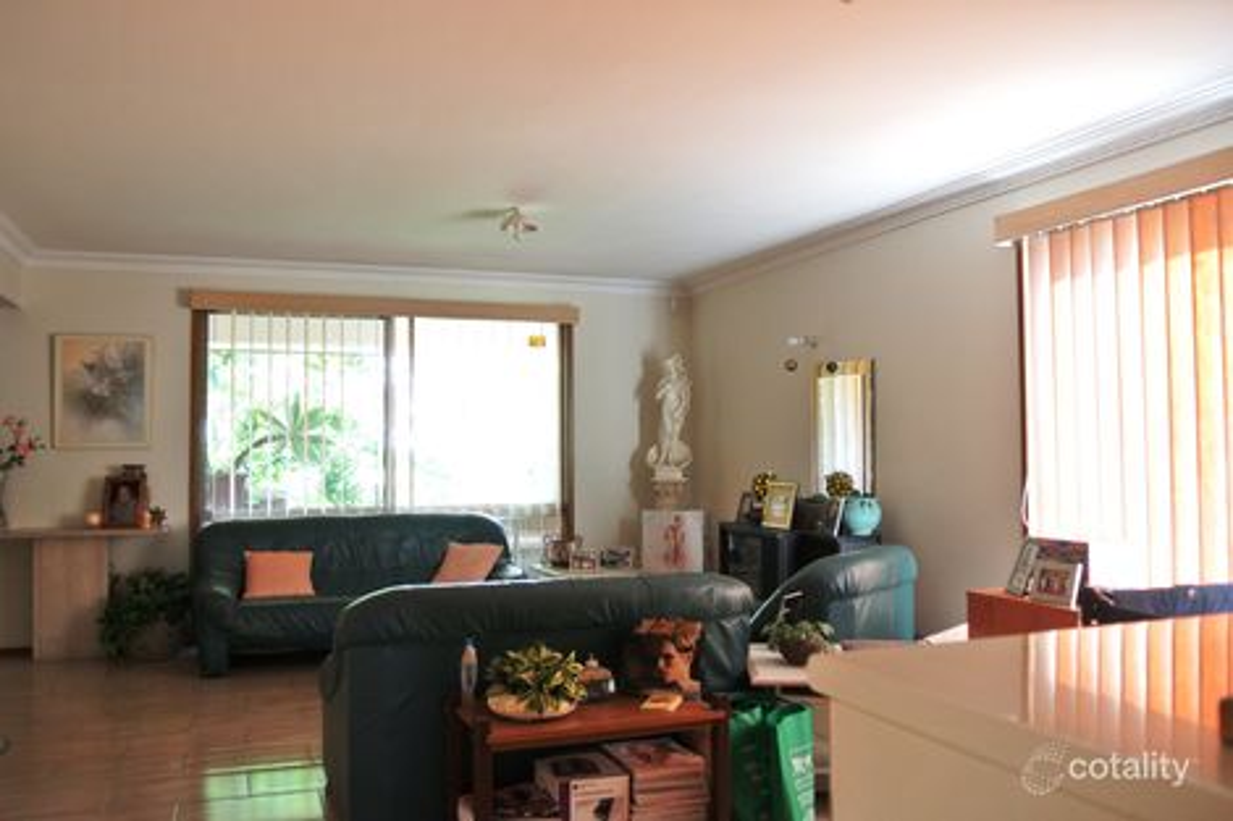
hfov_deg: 63.7
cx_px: 616
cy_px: 410
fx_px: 993
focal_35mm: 29
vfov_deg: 44.9
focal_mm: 11
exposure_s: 1/40
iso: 400
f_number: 3.5
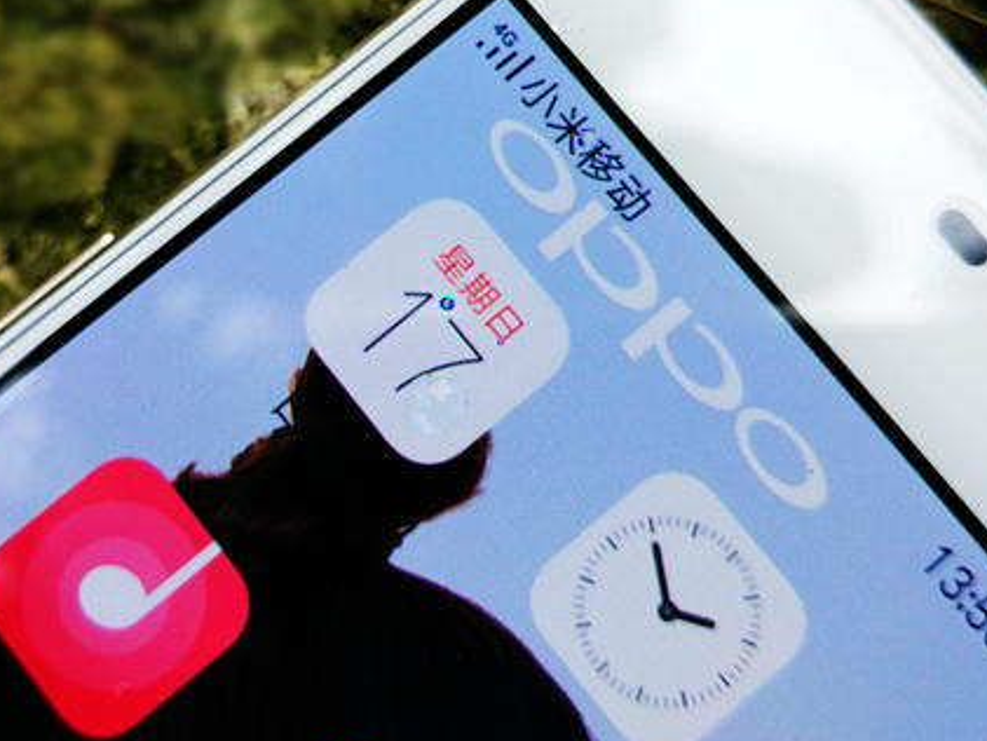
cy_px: 150
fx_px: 1626
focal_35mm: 57
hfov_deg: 33.5
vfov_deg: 25.2
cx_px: 345
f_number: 2
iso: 113
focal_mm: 4.12
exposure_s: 1/50
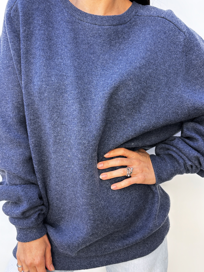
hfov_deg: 49.7
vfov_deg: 63.4
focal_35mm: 28
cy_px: 141
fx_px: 220
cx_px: 104
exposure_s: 1/100
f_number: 1.78
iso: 100
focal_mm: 6.86
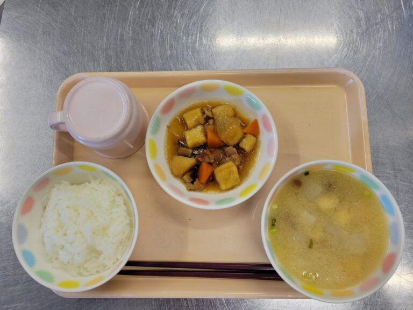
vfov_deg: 53.1
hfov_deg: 67.3
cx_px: 206
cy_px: 155
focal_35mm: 26
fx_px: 310
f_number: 1.8
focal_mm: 5.4
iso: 100
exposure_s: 1/120
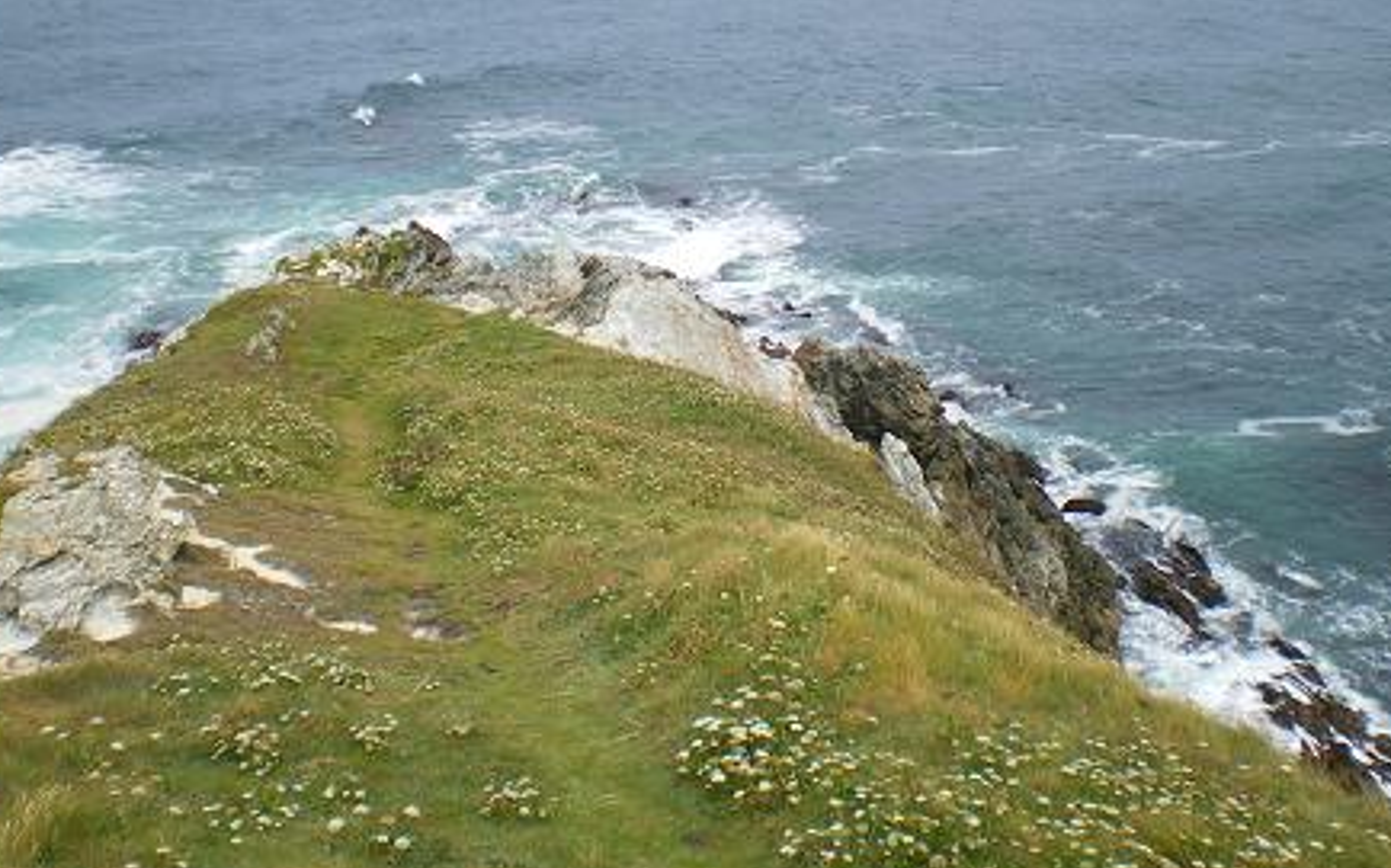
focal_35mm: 49
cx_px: 696
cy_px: 375
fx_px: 1857
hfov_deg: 41.1
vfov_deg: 26.3
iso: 64
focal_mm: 6.3
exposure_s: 1/400
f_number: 4.6
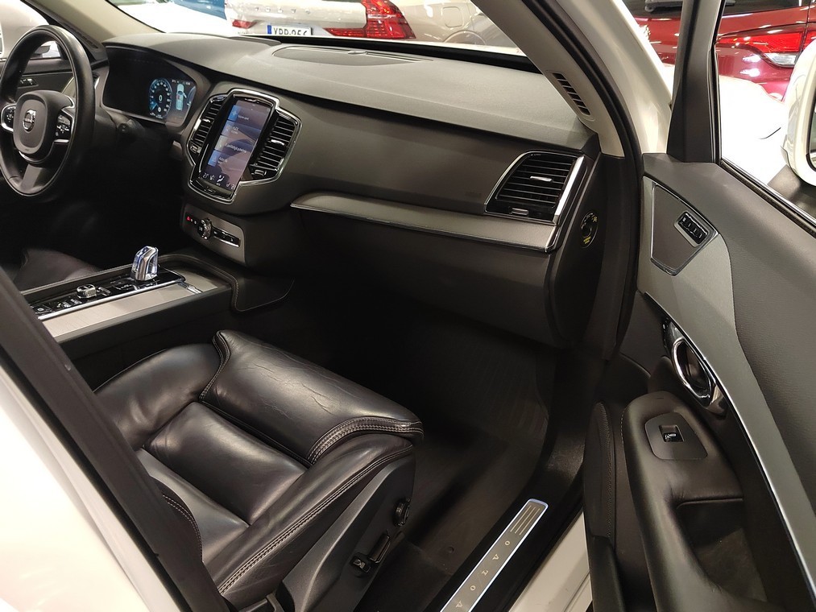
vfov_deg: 51.4
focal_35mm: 27
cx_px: 408
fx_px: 637
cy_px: 306
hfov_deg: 65.3
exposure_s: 1/50
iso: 4480
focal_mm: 5.52
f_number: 1.9
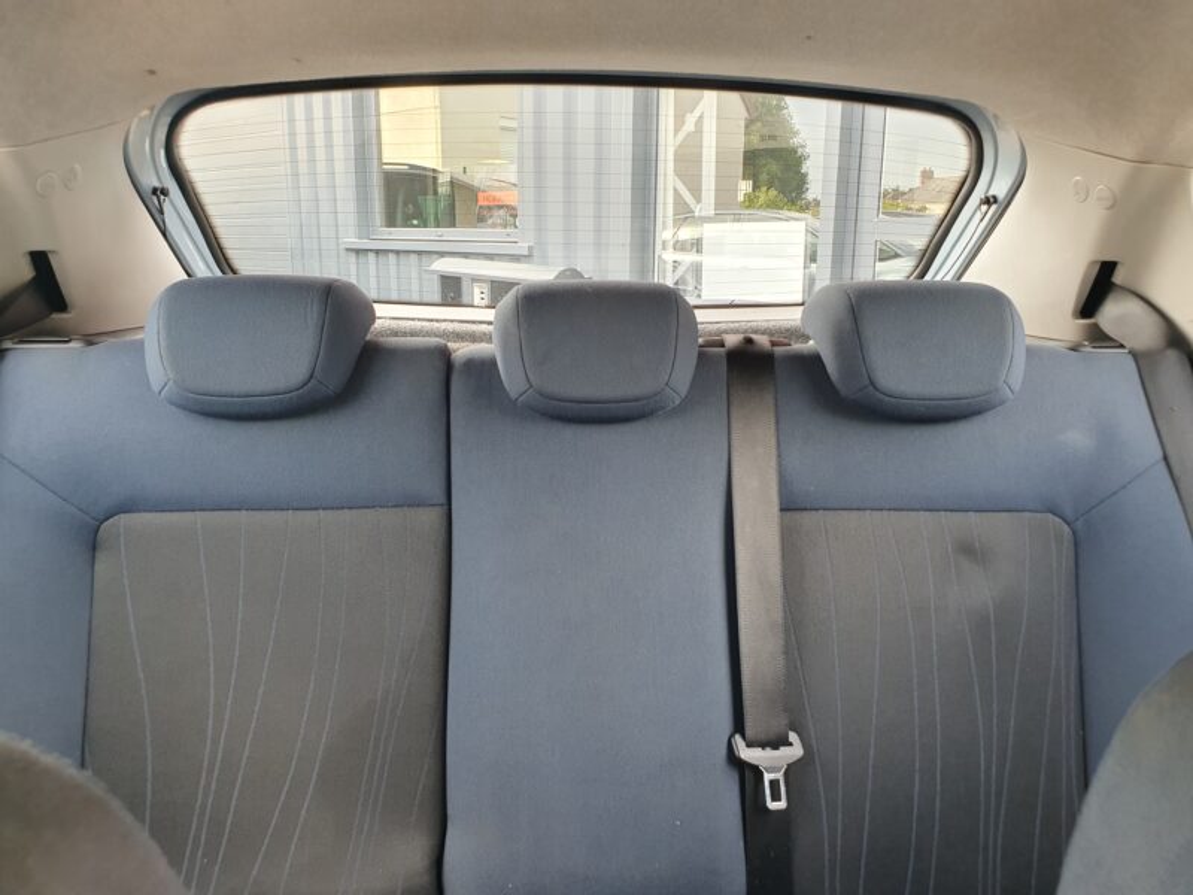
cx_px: 596
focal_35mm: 26
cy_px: 448
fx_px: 896
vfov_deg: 53.1
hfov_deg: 67.3
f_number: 2.4
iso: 125
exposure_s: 1/100
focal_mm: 4.32
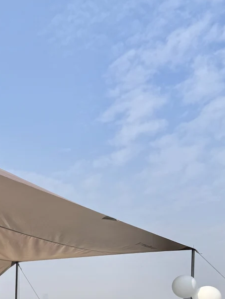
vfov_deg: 31.3
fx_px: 494
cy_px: 299
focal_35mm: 57
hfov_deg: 24.6
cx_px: 7
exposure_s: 1/2445
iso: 80
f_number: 1.78
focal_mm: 6.76
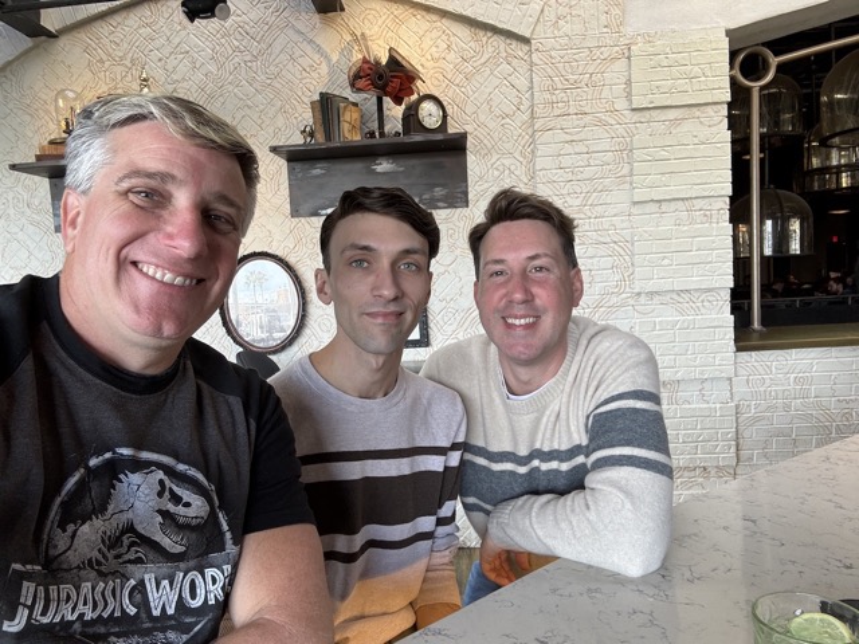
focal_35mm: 23
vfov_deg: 58.9
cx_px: 430
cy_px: 322
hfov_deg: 73.9
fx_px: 571
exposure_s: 1/60
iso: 64
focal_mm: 2.69
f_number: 1.9
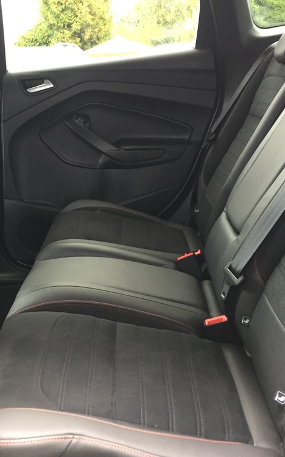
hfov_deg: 30.2
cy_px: 229
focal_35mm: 42
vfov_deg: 47.2
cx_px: 83
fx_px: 522
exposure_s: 1/33
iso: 160
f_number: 2.2
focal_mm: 4.15
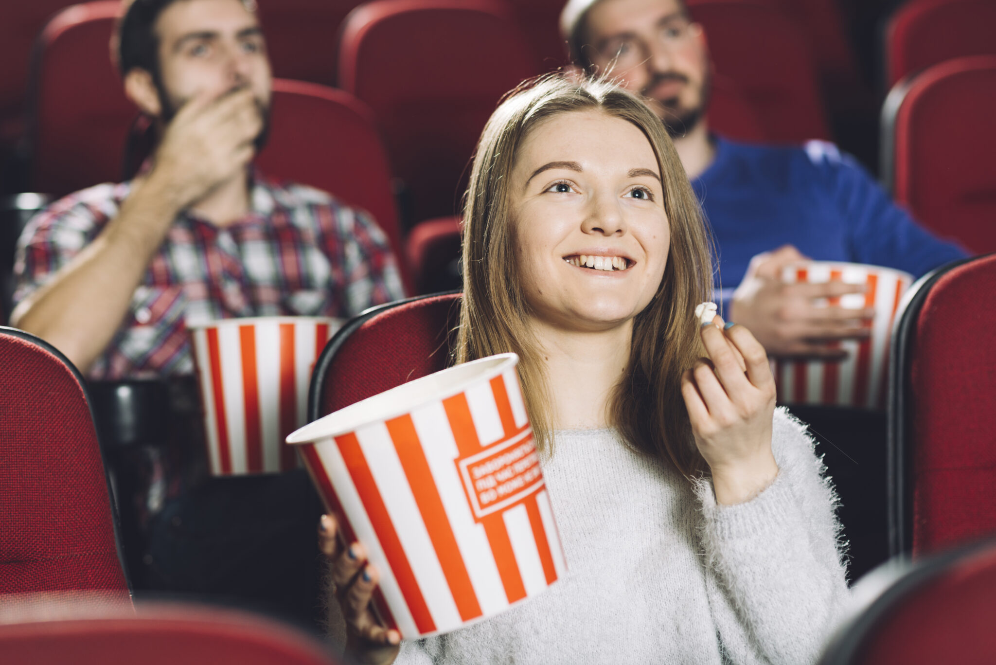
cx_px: 498
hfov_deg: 23.9
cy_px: 332
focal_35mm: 85
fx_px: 2352
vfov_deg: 16.1
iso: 250
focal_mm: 85
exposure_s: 1/160
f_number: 2.8
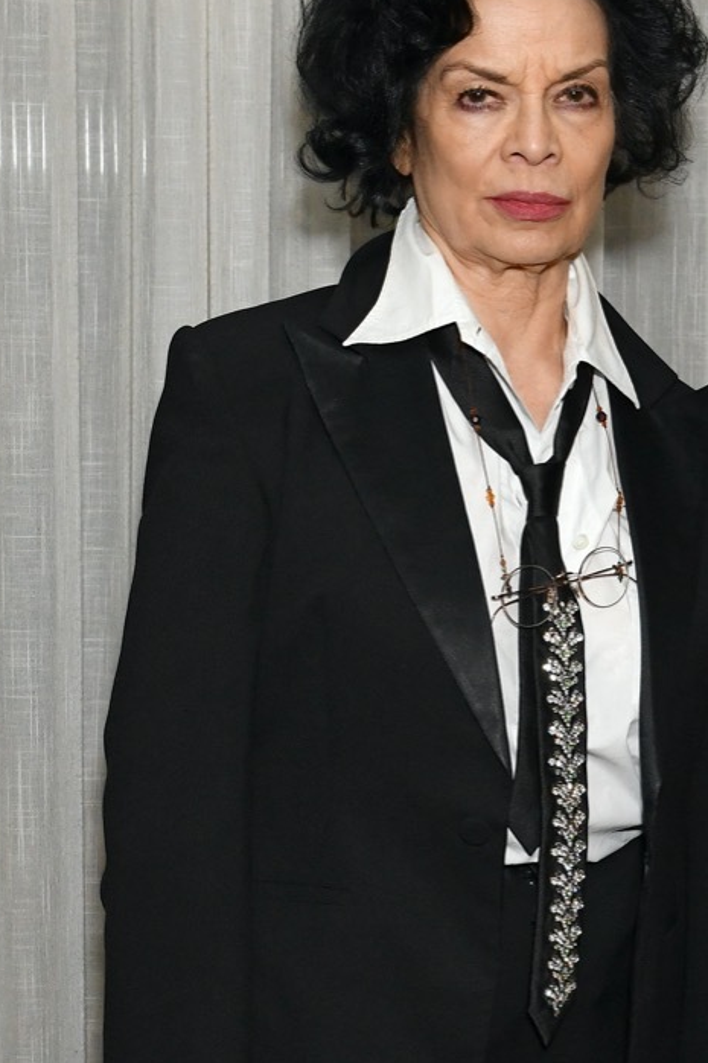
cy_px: 614
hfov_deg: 24.4
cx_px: 492
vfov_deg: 36.2
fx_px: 1623
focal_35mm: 55
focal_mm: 32
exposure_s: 1/125
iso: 1600
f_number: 5.6
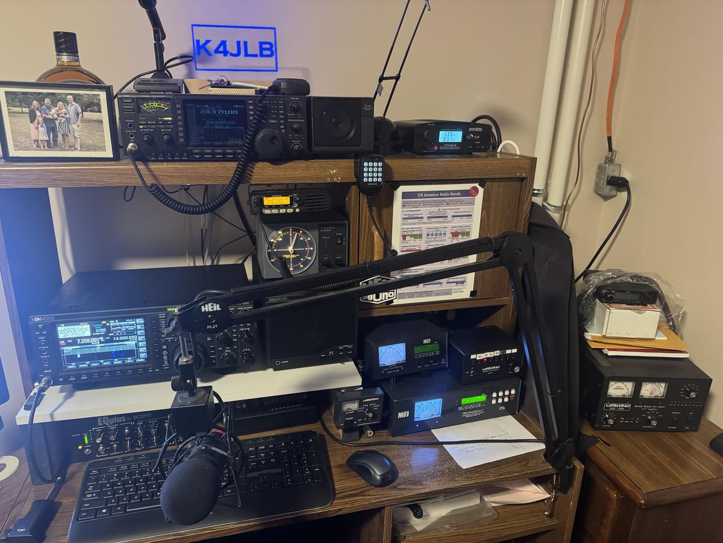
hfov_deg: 71.6
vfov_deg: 56.8
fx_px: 501
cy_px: 272
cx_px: 362
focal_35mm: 24
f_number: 1.78
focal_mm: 6.76
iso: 800
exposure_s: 1/40
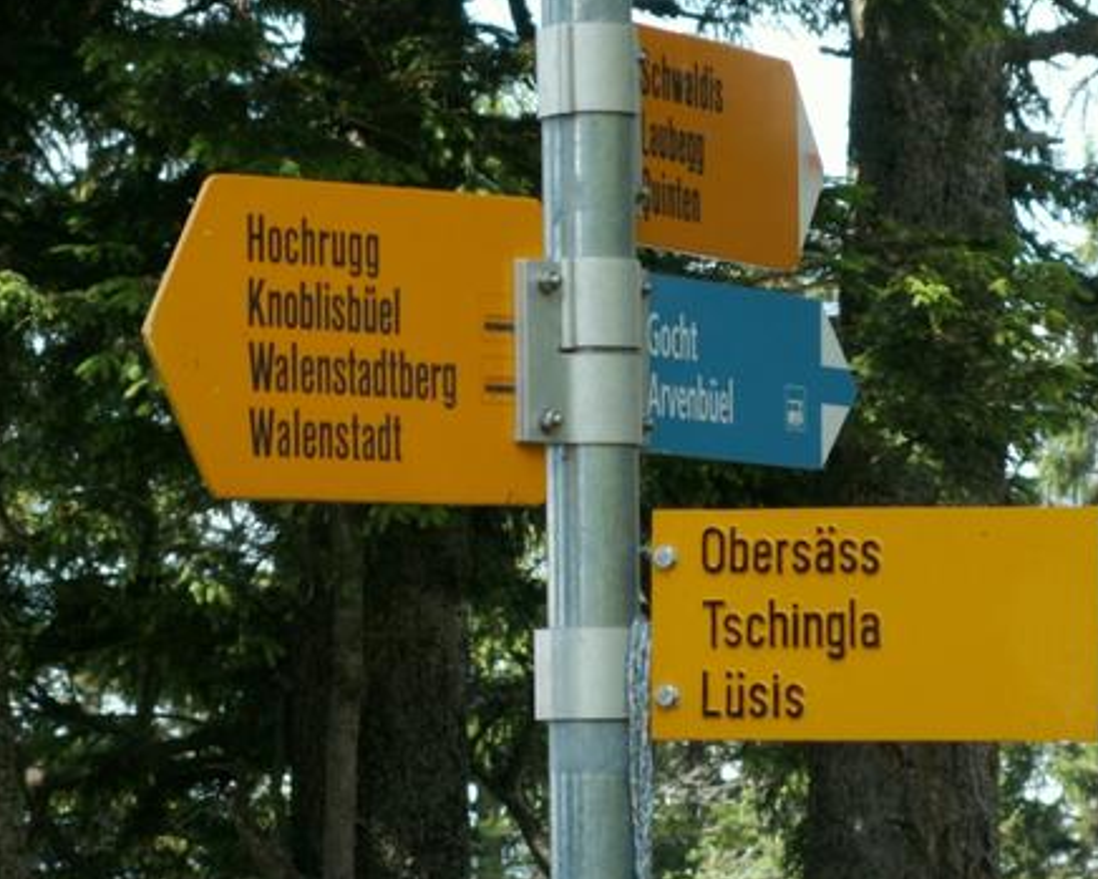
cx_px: 622
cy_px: 302
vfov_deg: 8.1
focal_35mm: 192
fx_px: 6241
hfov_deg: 10.1
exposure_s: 1/100
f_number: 4
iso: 50
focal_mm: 21.93
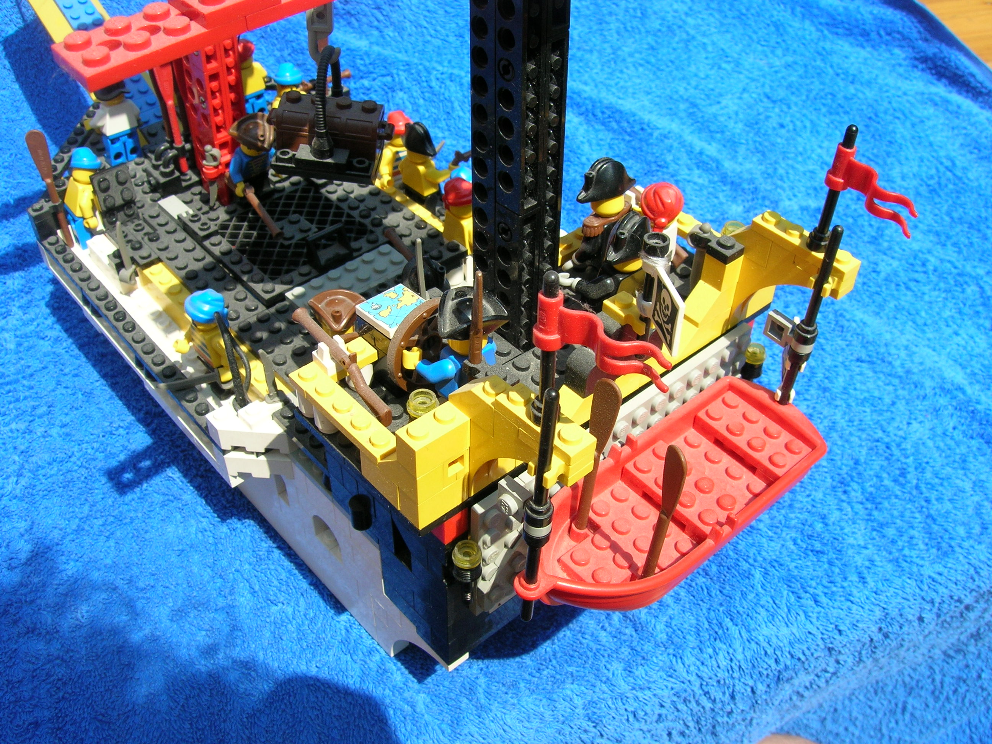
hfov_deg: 54.0
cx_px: 496
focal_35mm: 34
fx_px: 974
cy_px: 372
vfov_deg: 41.8
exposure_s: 1/270
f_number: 4.9
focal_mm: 5.7
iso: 50
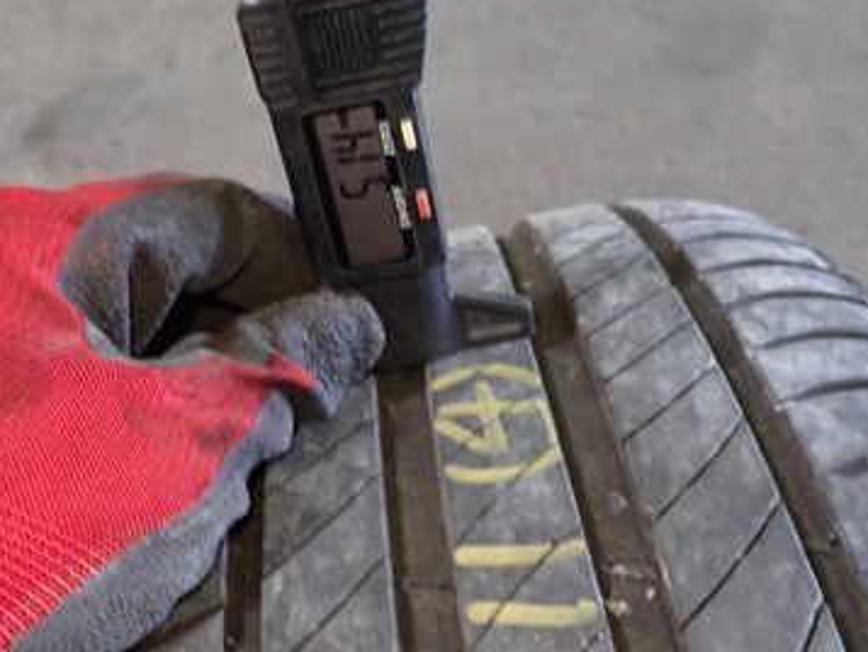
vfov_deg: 33.9
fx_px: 1054
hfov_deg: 44.8
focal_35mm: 42
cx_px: 447
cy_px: 460
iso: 200
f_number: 2
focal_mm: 4.5
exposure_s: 1/30
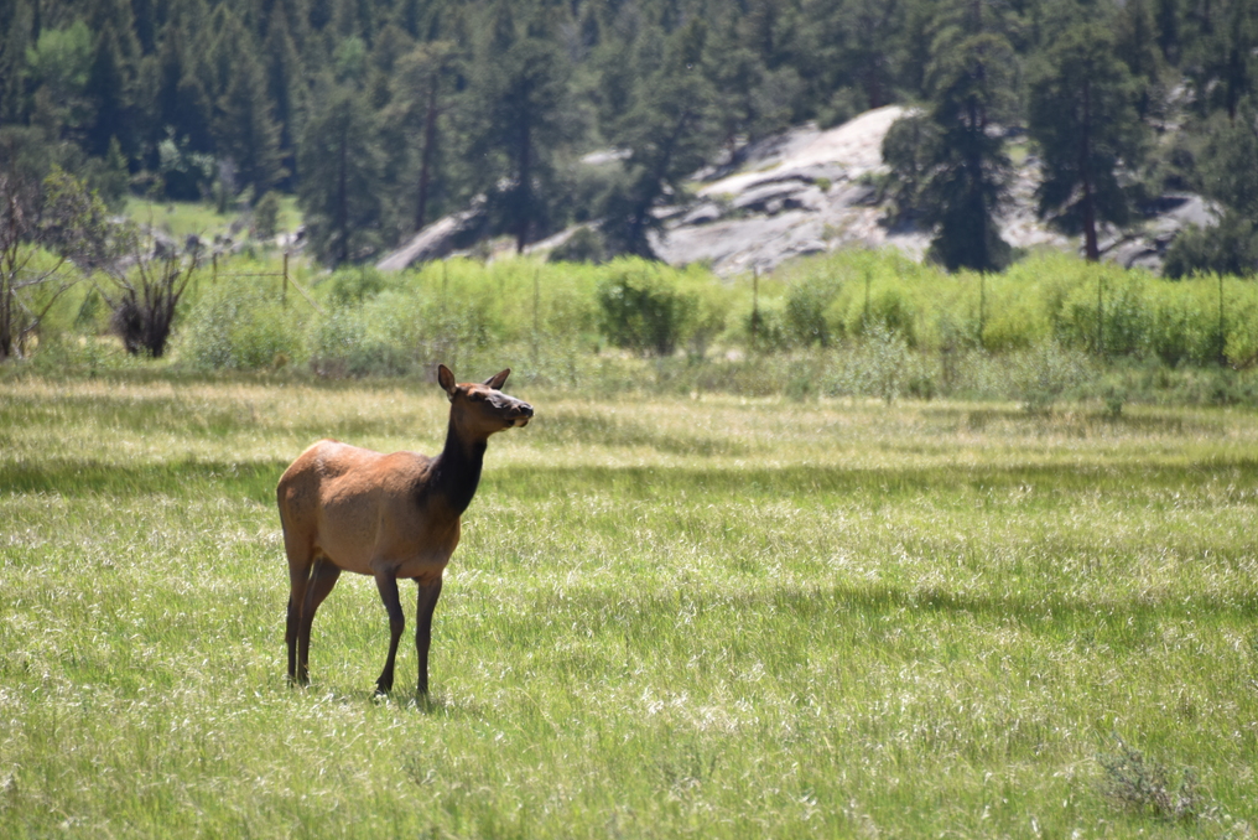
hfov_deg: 5.5
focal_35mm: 378
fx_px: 13212
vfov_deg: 3.6
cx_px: 597
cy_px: 458
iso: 320
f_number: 5.6
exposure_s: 1/640
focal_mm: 300
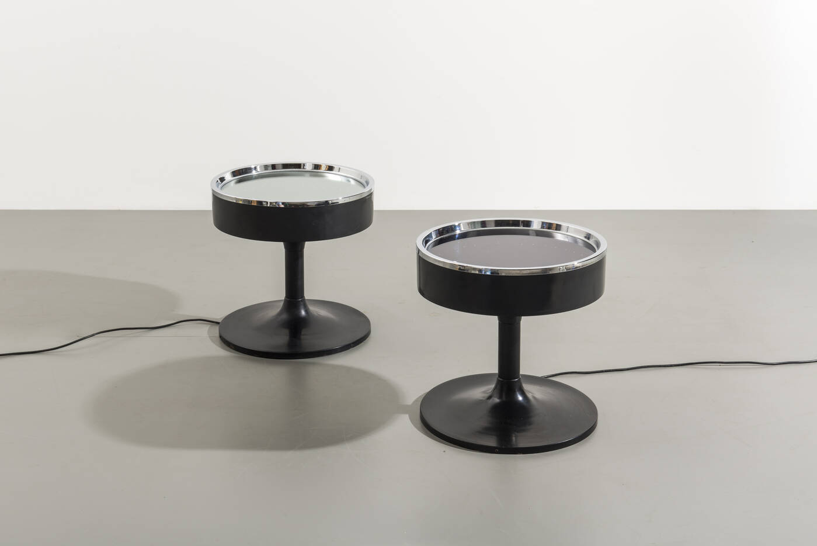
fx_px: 1317
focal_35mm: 58
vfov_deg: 23.4
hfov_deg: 34.5
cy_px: 273
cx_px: 408
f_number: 14
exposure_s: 1/200
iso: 100
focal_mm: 58
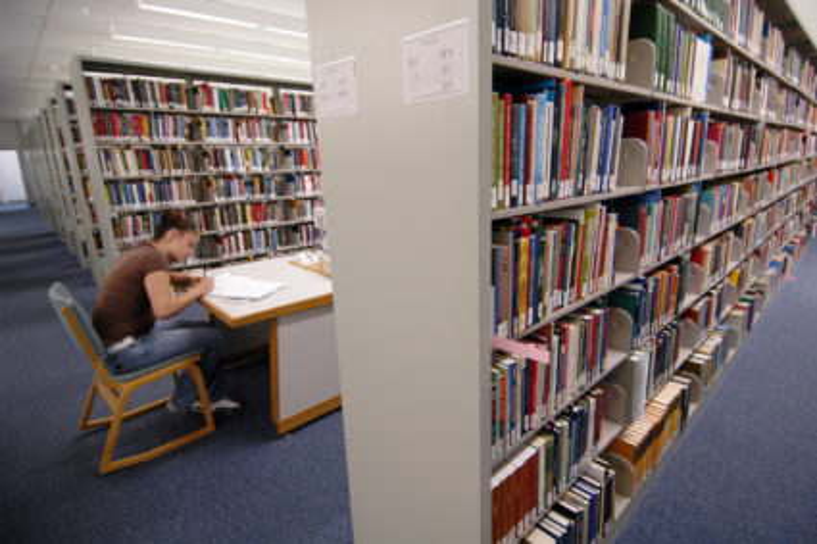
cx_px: 408
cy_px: 272
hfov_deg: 90.0
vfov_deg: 67.3
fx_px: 408
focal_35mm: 18
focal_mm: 12
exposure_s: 1/8
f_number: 4
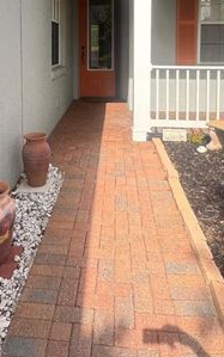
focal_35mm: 35
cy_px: 67
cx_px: 82
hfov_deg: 36.1
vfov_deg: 51.5
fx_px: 342
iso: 50
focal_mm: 2.22
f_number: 2.2
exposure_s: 1/700
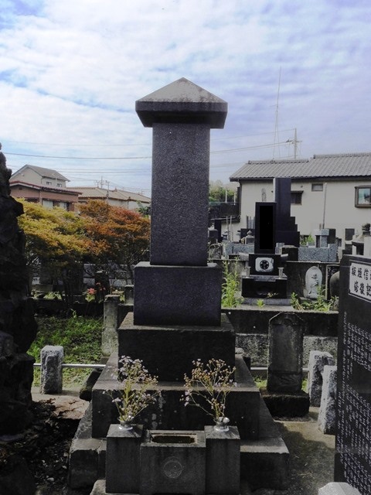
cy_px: 248
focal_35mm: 34
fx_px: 486
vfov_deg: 54.0
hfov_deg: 41.8
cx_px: 186
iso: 100
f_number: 5
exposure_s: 1/1250
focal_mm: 6.1
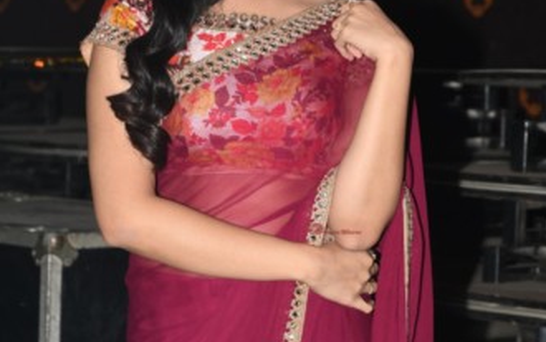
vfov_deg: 7.1
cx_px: 272
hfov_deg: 11.3
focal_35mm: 185
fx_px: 2756
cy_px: 126
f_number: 5.6
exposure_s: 1/60
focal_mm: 80
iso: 320
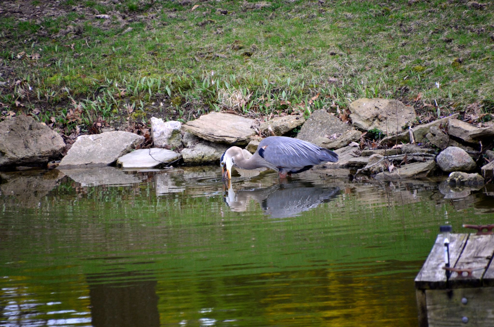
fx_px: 8215
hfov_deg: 3.4
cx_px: 247
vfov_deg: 2.3
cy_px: 164
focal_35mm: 600
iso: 800
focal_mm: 400
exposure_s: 1/400
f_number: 6.3
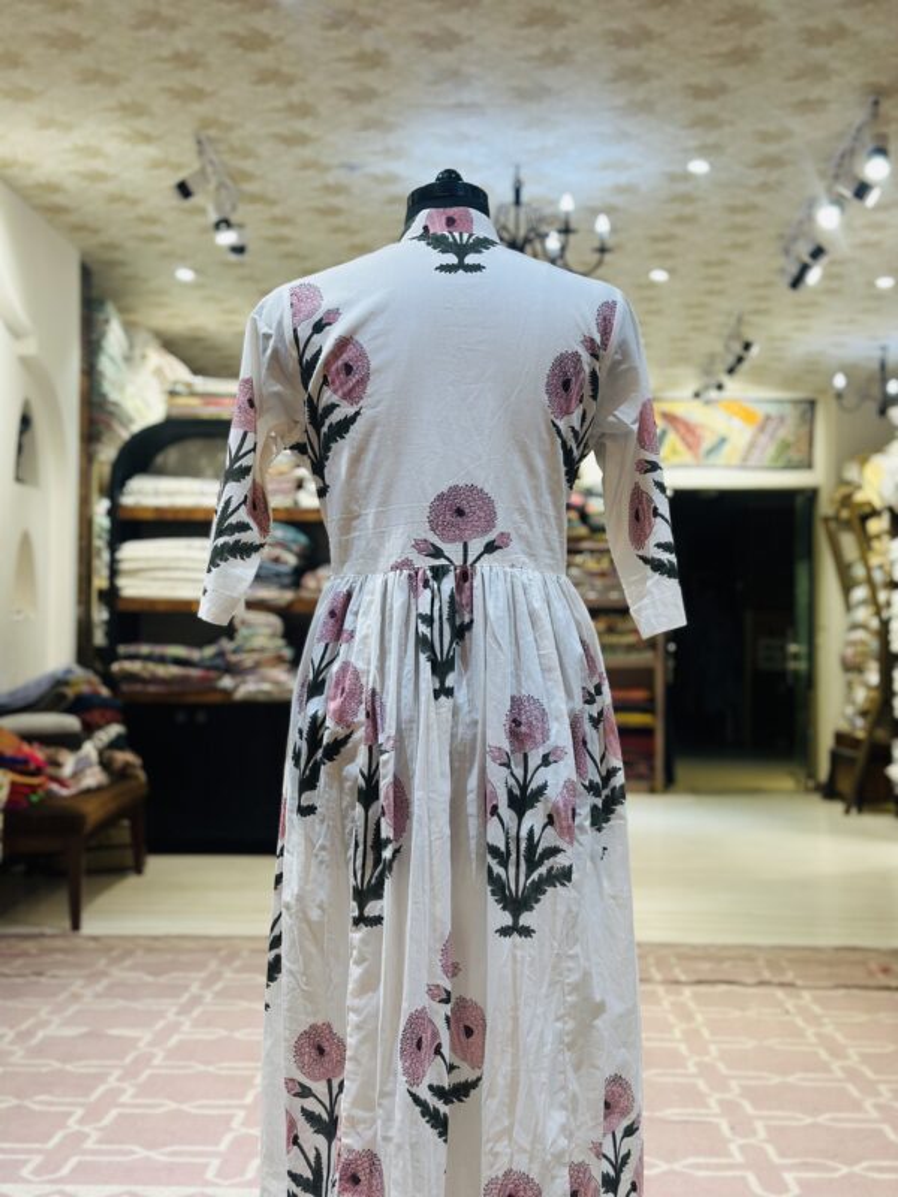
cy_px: 598
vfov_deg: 39.7
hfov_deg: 30.3
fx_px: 1660
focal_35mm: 48
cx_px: 449
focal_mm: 6.86
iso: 80
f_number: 1.78
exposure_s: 1/95
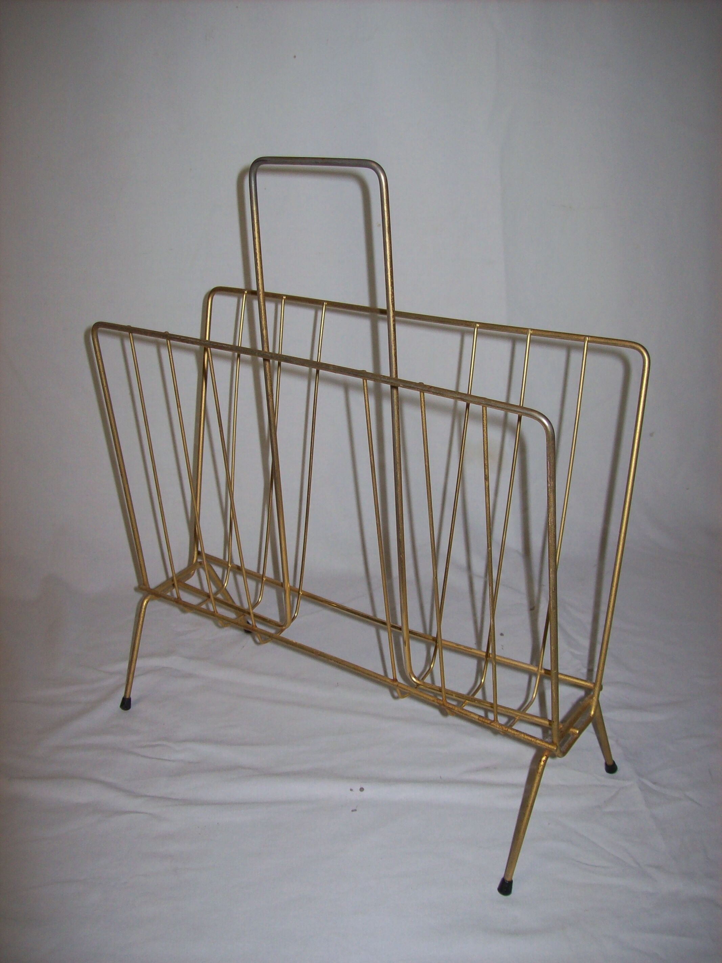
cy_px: 482
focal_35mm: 36
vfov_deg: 51.4
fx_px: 1002
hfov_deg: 39.6
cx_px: 361
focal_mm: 6
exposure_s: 1/64
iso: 80
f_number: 2.7
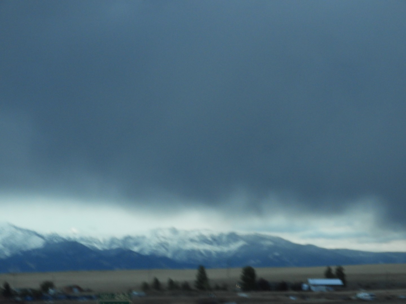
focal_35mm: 200
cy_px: 152
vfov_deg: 7.4
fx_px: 2346
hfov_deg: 9.9
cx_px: 203
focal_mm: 35.8
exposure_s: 1/50
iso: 400
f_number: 5.3
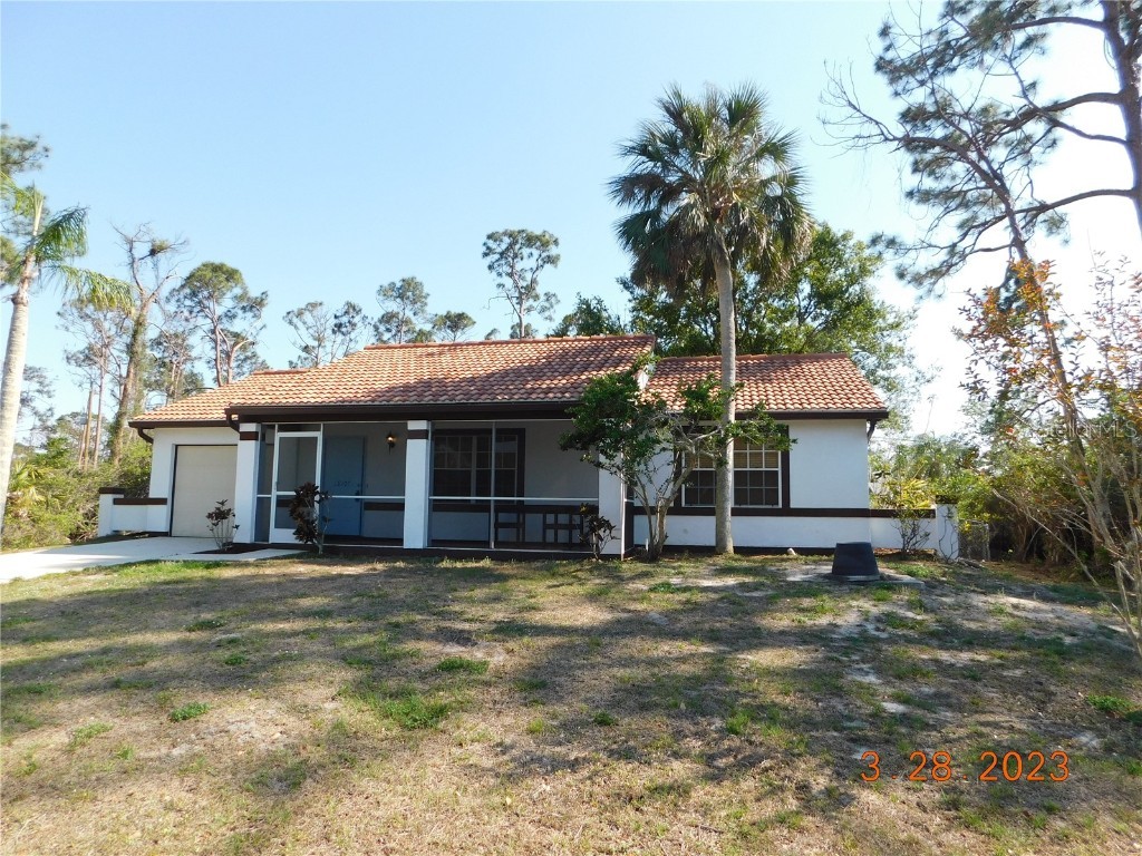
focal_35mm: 23
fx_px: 759
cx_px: 571
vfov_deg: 58.9
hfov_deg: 73.9
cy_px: 428
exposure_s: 1/800
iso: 125
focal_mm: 4
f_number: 3
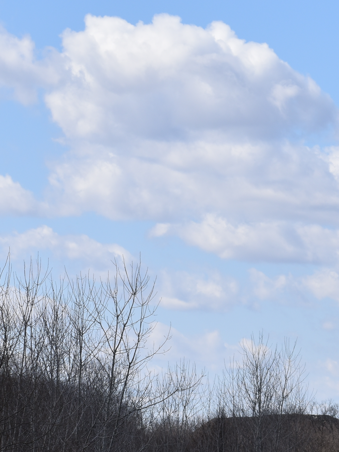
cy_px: 378
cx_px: 517
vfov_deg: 7.3
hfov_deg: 5.5
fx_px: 3512
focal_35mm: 269
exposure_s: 1/500
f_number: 8
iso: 160
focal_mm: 70
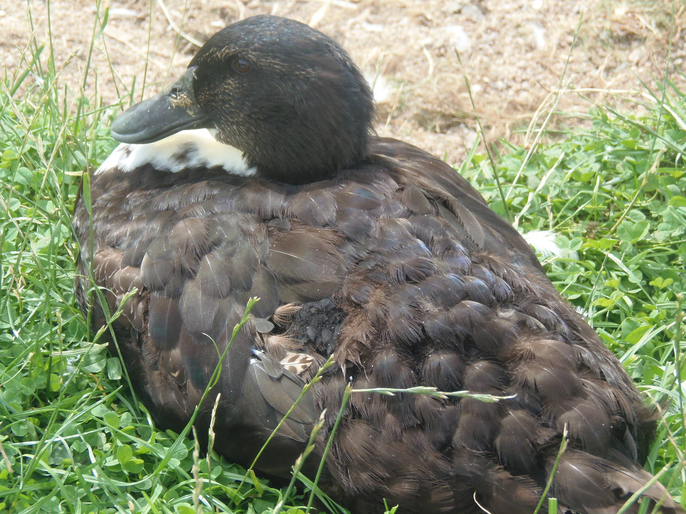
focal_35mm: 184
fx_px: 3646
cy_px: 257
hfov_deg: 10.7
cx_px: 343
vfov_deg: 8.1
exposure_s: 1/80
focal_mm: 34
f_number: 4.9
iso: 64
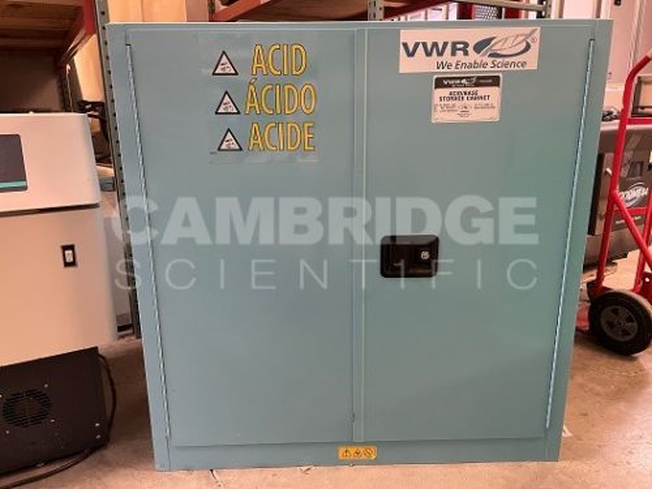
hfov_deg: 67.3
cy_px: 244
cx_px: 326
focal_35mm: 26
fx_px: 490
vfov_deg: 53.1
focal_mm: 4.2
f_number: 1.6
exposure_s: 1/40
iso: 400
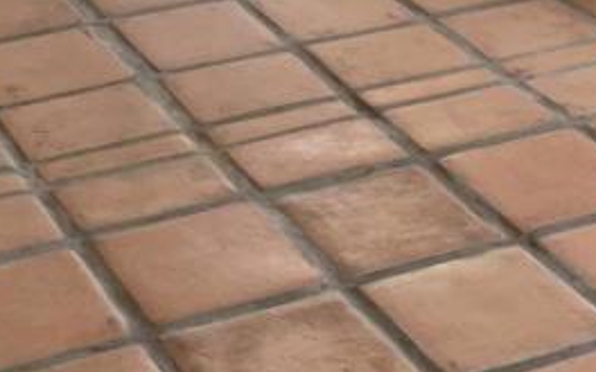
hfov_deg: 19.5
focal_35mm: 107
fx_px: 1738
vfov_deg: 11.1
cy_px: -363
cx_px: 266
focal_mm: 4.25
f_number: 1.8
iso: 40
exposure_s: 1/121
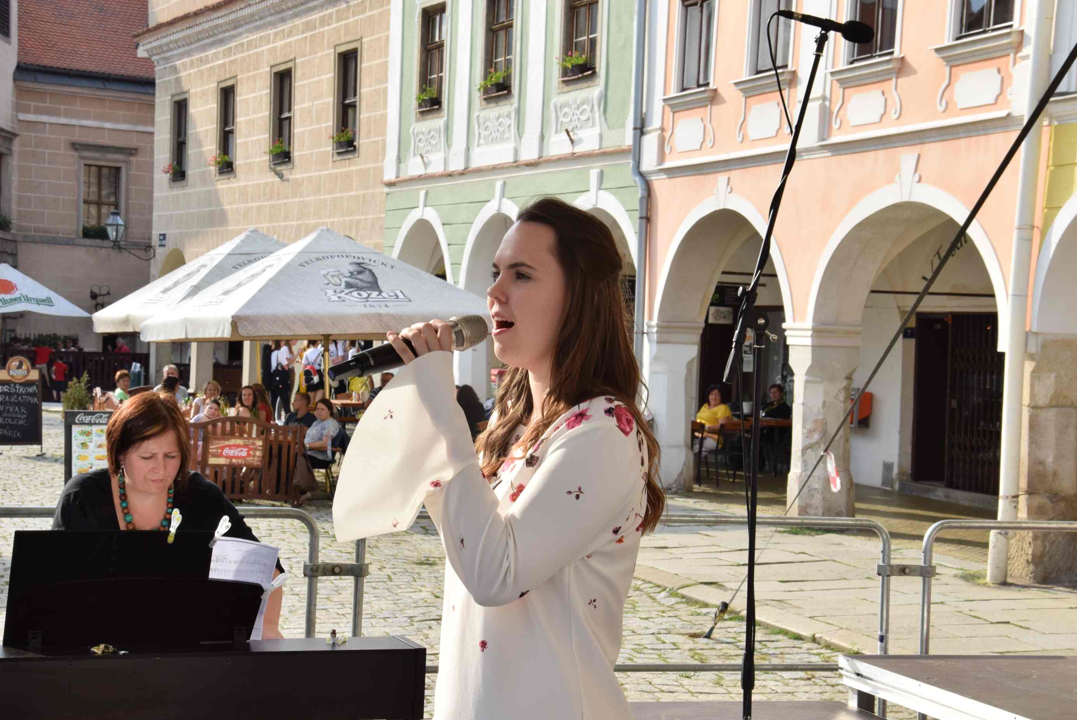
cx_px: 533
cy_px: 370
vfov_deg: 17.5
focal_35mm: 78
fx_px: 2335
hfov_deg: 26.0
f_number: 14
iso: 400
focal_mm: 48
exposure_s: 1/200
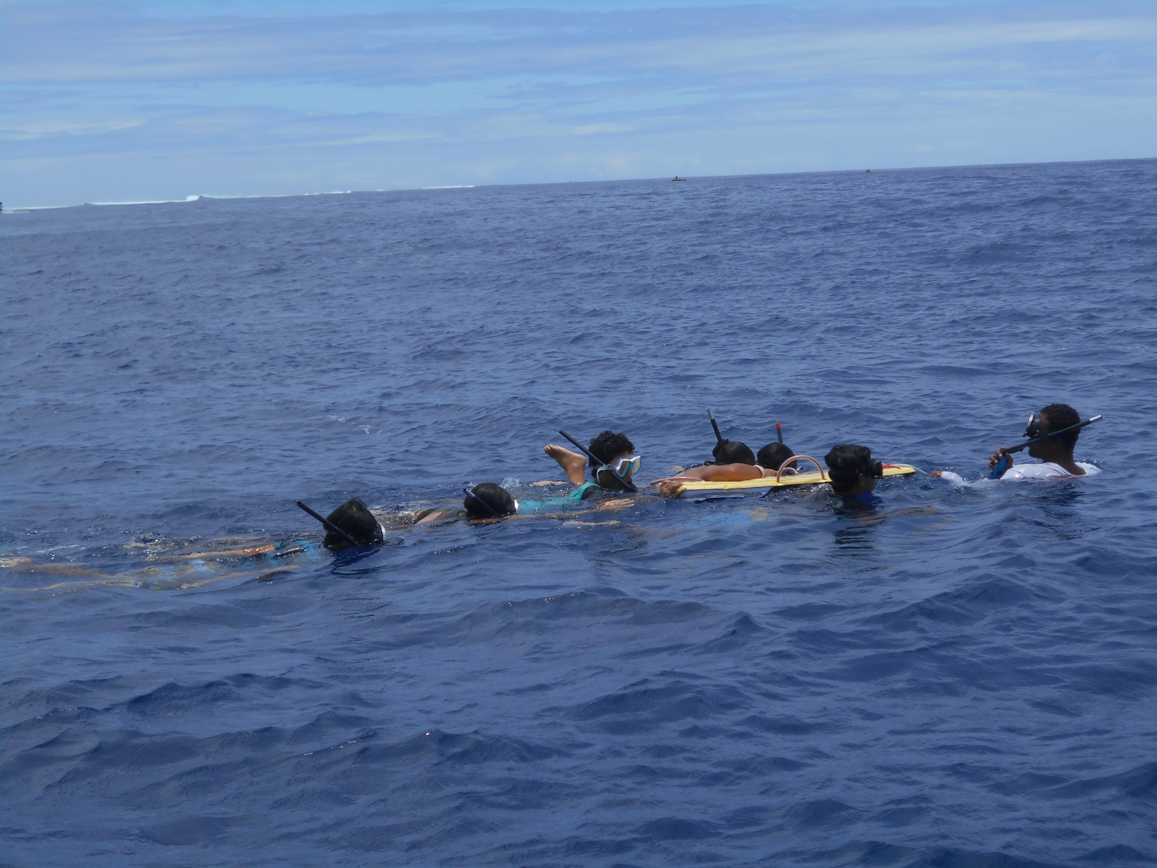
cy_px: 434
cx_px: 578
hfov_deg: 29.4
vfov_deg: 22.3
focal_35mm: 66
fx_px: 2206
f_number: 5.3
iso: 80
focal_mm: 11.6
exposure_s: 1/800
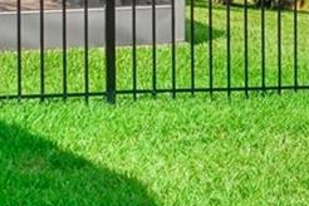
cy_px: -35
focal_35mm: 91
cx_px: 884
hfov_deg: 12.2
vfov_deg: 14.6
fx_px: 781
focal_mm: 14
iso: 400
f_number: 8
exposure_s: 1/1250
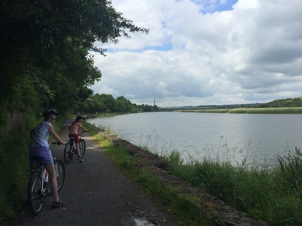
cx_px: 141
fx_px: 297
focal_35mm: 34
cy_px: 117
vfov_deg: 41.8
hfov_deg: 53.9
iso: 40
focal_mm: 4.12
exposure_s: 1/2415
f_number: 2.2
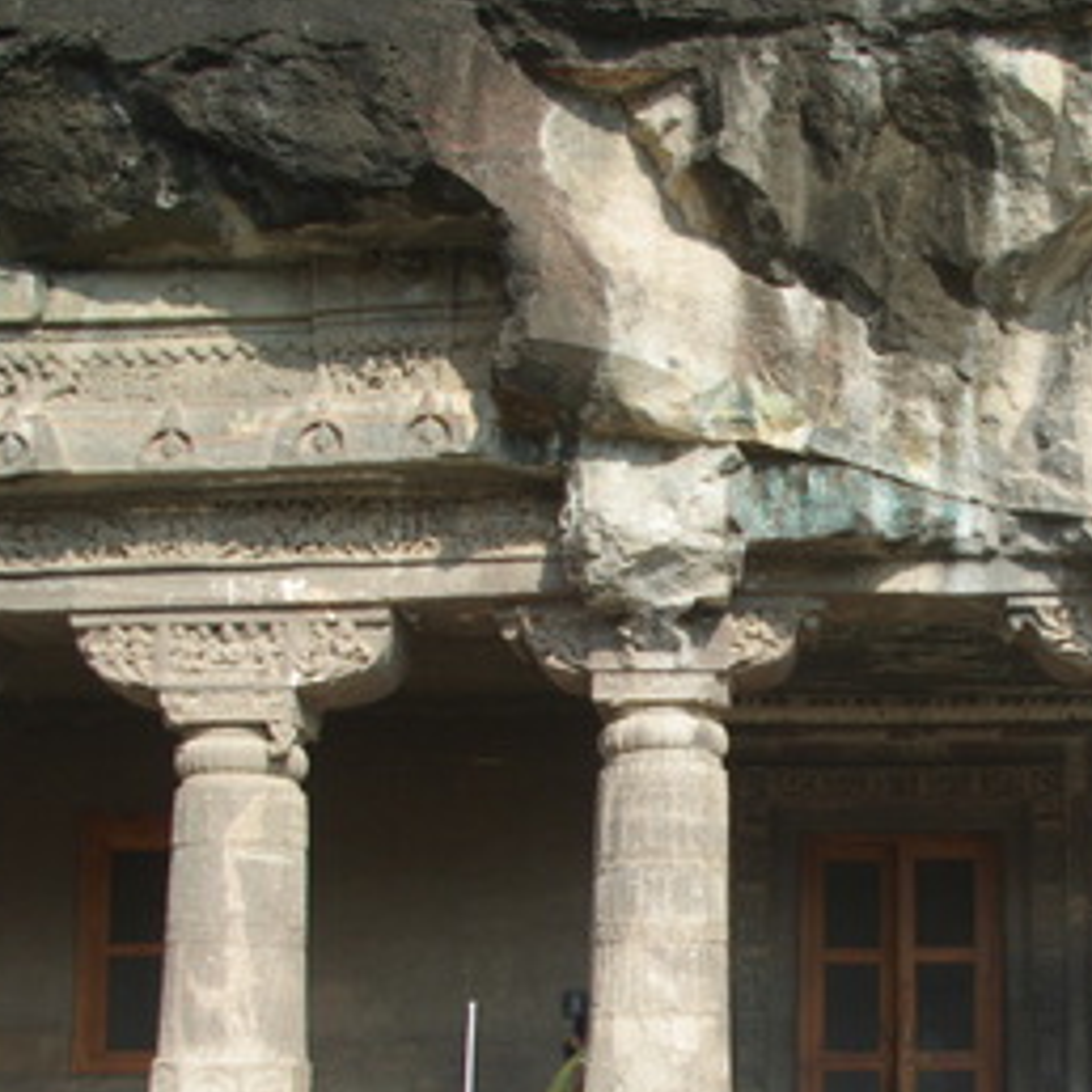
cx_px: 885
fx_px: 2034
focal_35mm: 57
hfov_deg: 29.3
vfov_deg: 29.7
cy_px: 789
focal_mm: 18
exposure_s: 1/60
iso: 100
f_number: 5.6
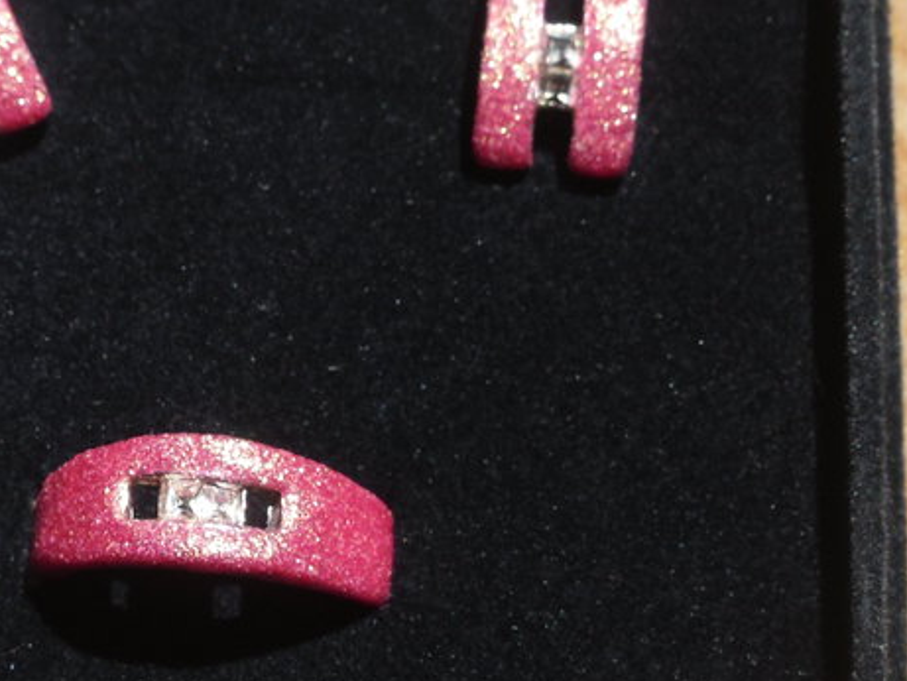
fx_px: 3407
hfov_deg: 15.0
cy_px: 274
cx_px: 145
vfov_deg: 11.4
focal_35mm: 130
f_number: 8.2
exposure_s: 1/145
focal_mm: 6.3
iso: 80
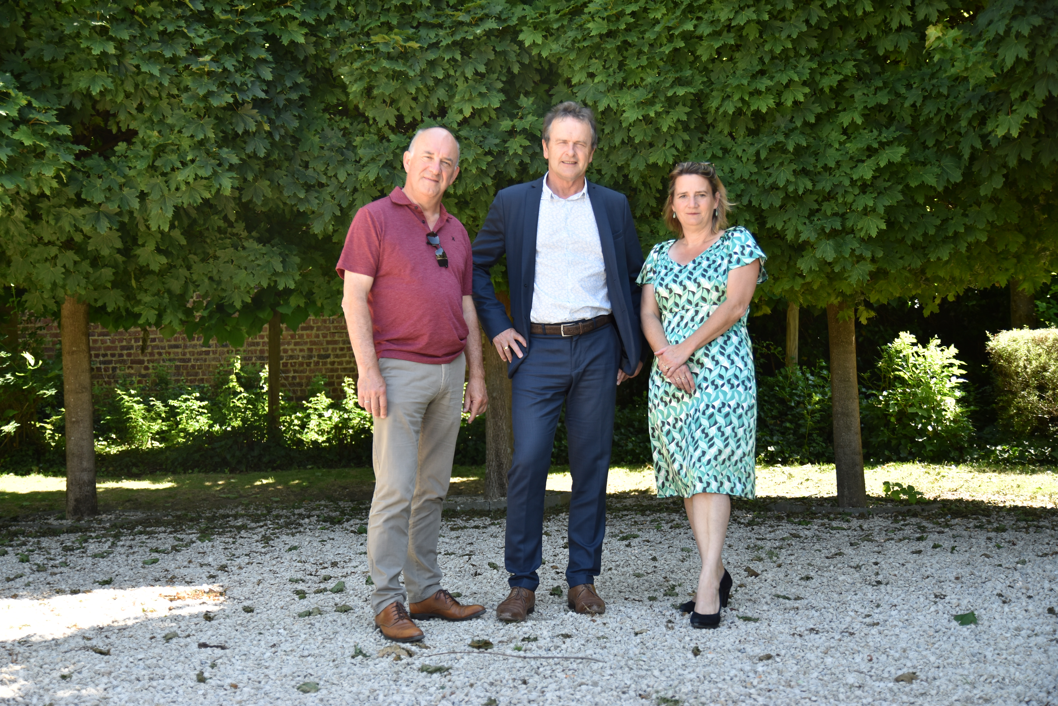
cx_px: 529
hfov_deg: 49.6
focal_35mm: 39
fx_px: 1146
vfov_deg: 34.2
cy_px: 353
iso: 125
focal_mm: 26
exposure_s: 1/250
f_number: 2.8
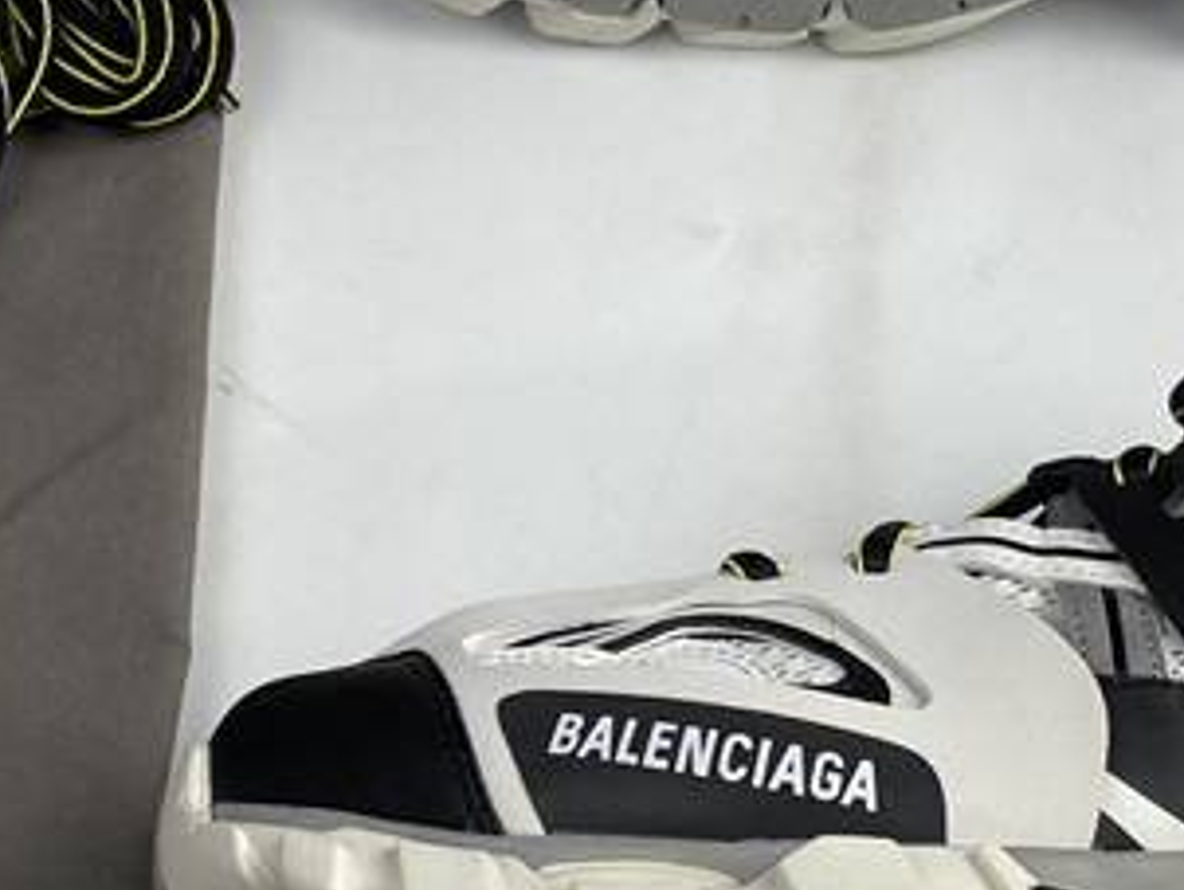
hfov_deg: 22.6
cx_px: 792
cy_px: 235
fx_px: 2944
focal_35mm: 86
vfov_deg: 17.1
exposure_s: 1/100
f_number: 1.6
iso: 32
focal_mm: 4.2
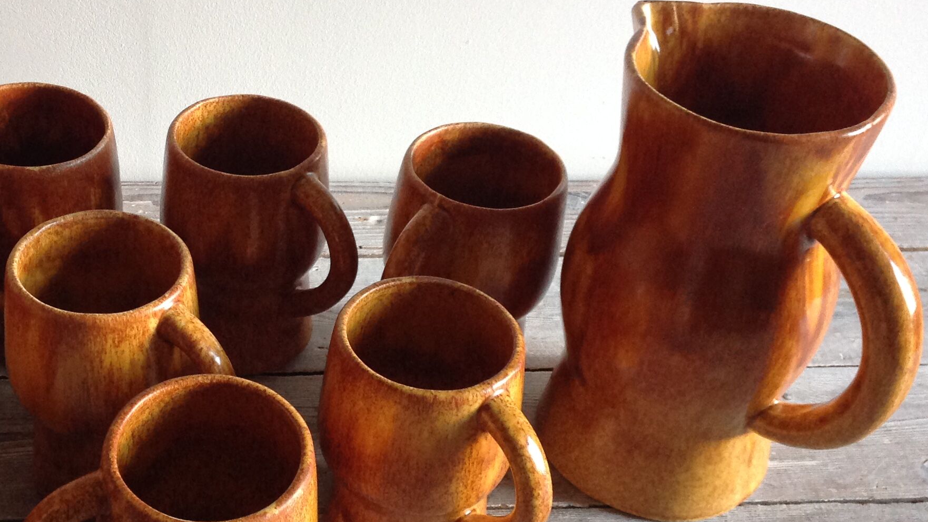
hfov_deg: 36.8
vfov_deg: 21.4
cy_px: 319
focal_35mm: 56
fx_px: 1378
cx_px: 303
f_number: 2.4
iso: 200
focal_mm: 4.28
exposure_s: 1/15
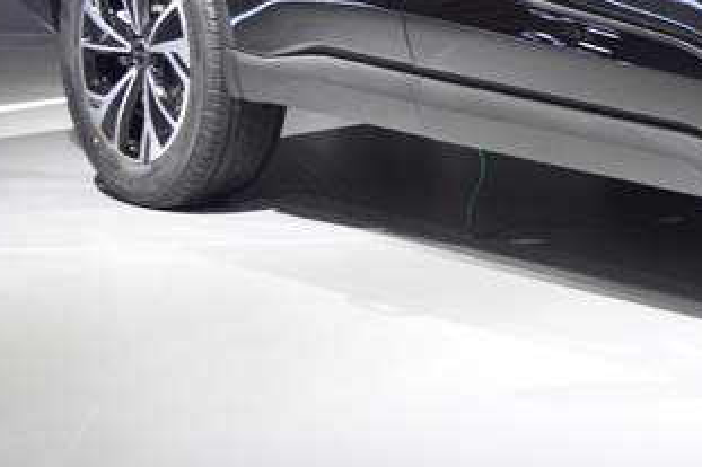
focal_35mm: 139
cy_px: -183
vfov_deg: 9.6
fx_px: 2709
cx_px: 1002
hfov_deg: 14.0
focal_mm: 24
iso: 400
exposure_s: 1/80
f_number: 4.5
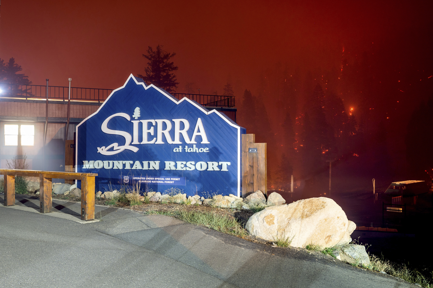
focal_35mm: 35
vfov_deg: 37.8
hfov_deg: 54.5
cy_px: 144
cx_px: 216
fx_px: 421
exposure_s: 20
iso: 400
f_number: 5.6
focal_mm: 35
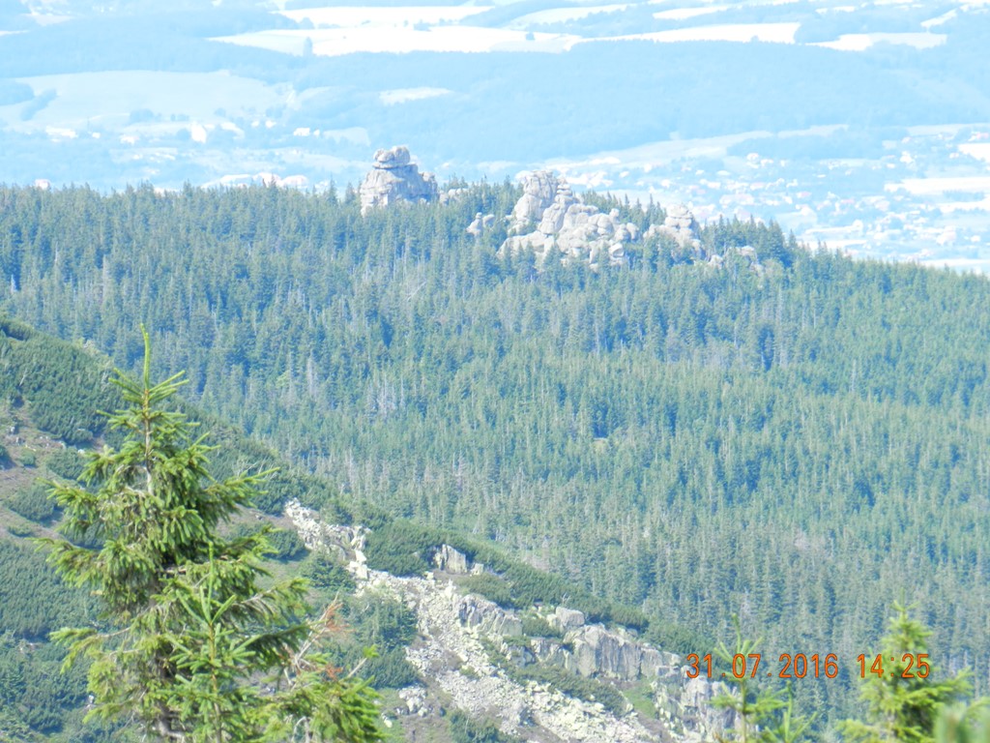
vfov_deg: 4.0
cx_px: 495
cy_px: 372
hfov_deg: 5.3
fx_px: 10639
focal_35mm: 372
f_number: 5.6
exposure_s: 1/200
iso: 160
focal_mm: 66.1
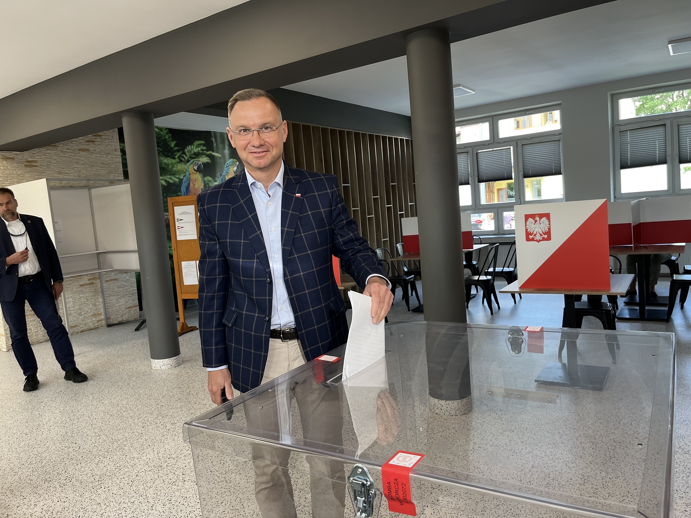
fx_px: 519
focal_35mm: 26
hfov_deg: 67.3
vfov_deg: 53.1
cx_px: 346
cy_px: 259
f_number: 1.6
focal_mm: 5.1
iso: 80
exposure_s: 1/100
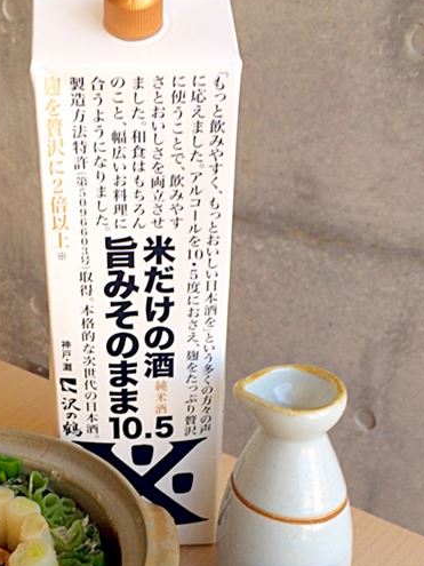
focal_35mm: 50
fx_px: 817
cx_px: 118
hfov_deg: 28.8
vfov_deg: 37.3
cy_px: 419
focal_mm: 4.15
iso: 50
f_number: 2.2
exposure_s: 1/120
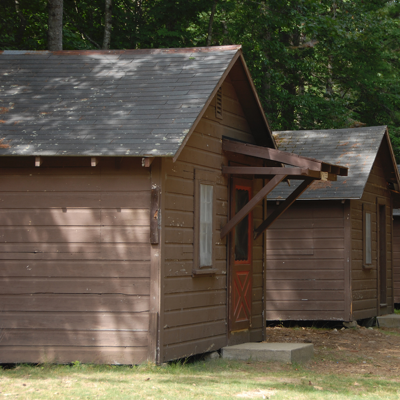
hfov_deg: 16.4
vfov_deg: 16.5
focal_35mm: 106
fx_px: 1381
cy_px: 199
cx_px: 295
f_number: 4.8
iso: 100
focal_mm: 55
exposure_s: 1/100
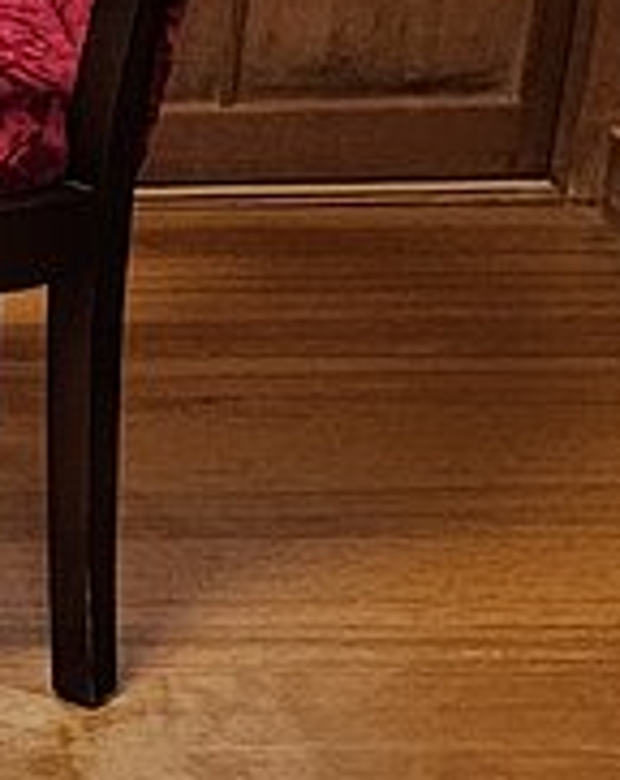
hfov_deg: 7.2
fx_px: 4396
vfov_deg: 10.1
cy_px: 737
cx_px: -1210
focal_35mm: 191
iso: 640
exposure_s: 1/100
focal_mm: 6.3
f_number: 1.7
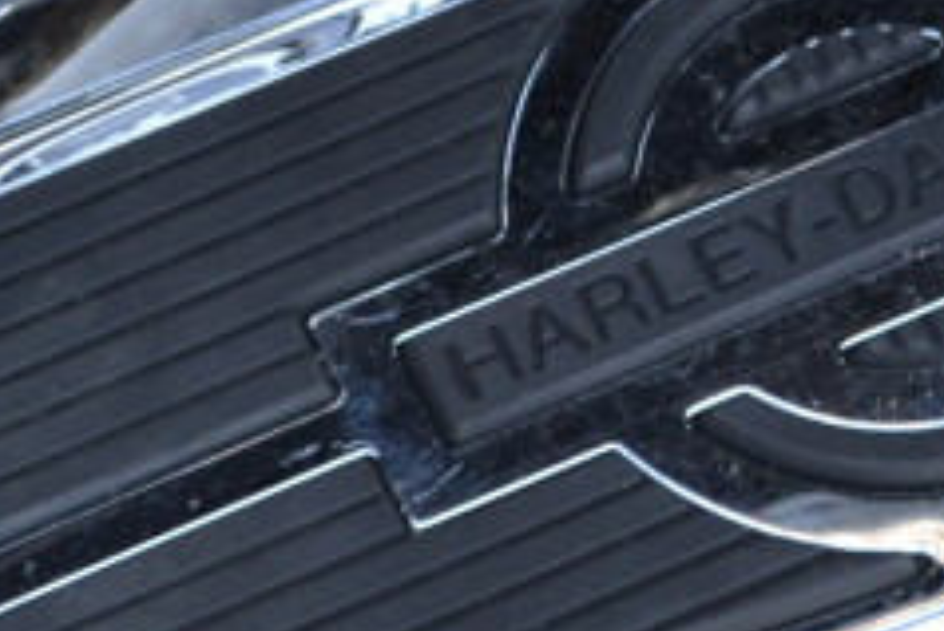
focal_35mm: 302
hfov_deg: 6.8
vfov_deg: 4.5
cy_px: -79
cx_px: 1067
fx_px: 7924
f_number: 5.3
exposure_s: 1/100
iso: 400
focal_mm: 40
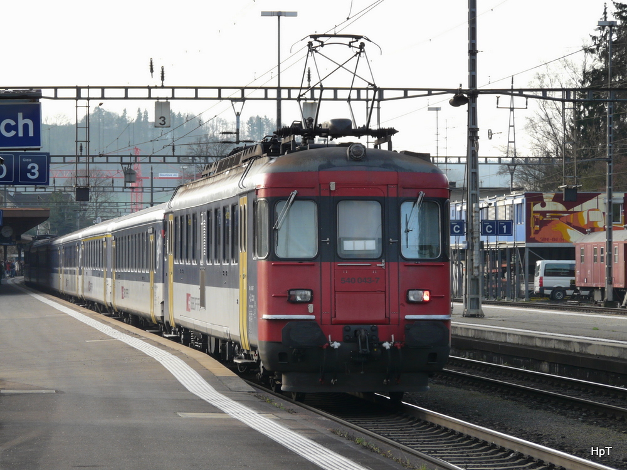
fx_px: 2916
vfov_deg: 9.2
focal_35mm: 161
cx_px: 314
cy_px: 235
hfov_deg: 12.3
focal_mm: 26.4
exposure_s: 1/125
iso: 100
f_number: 4
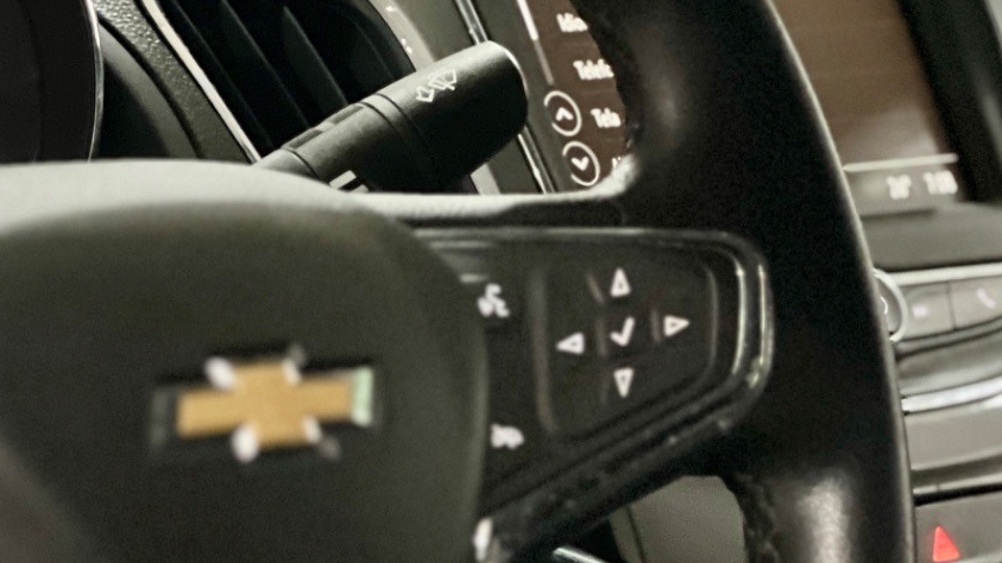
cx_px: 241
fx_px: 5074
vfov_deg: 6.3
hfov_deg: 11.2
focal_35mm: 191
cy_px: 703
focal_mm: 9
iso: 800
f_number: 2.8
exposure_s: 1/15
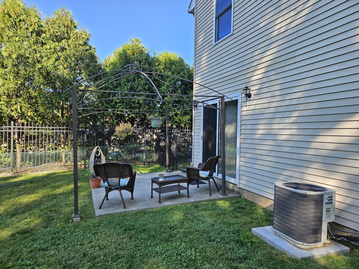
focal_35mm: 23
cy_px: 134
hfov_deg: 73.9
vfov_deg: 58.9
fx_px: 239
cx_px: 180
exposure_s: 1/467
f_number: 1.8
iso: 40
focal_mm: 5.4
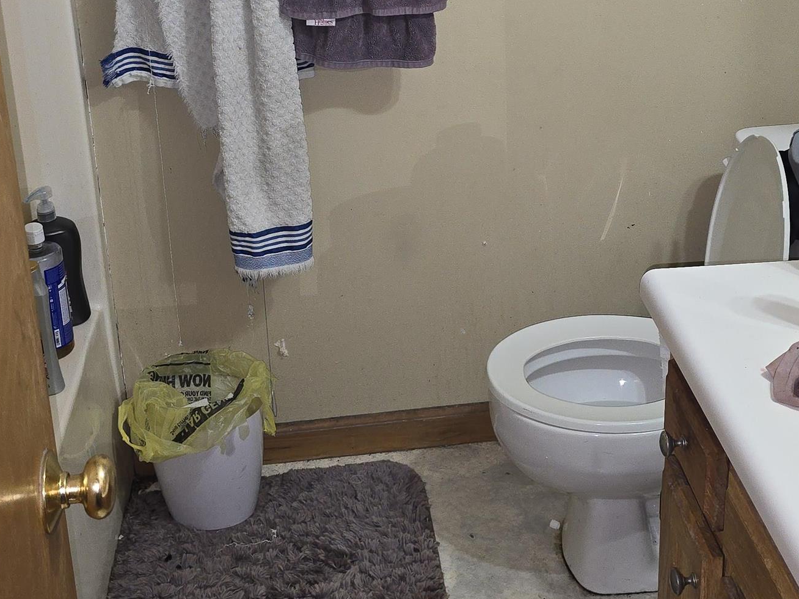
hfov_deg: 35.5
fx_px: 1246
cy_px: 85
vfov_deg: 26.3
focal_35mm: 54
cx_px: 451
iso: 100
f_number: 1.7
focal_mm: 6.3
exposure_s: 1/24
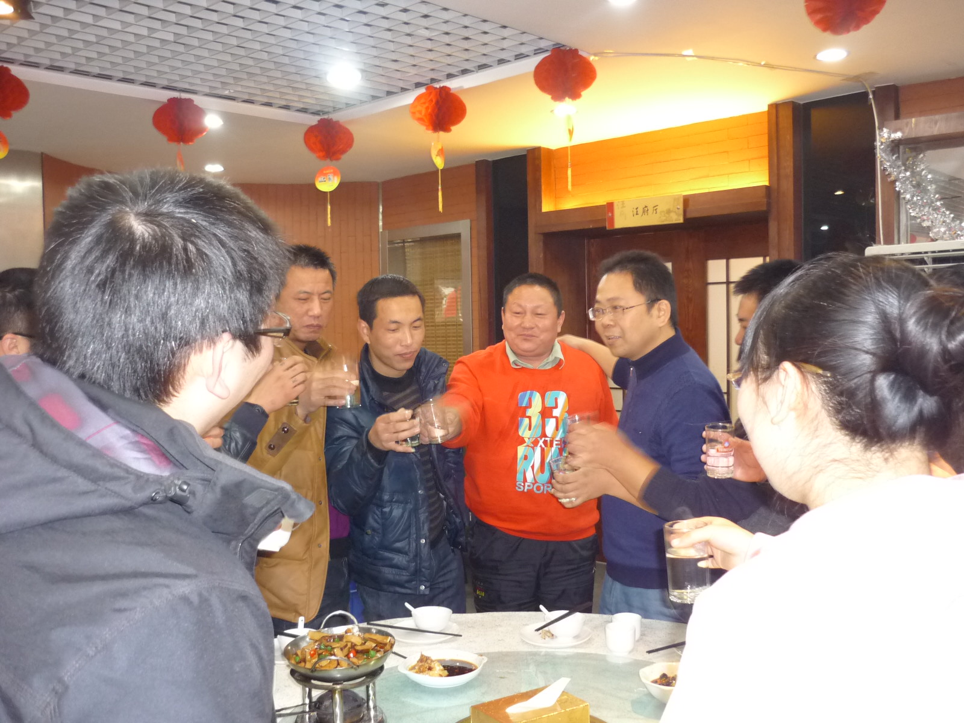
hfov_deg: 55.4
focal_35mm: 33
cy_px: 362
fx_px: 919
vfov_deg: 42.9
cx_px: 482
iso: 320
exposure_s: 1/8
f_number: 2.8
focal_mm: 5.5
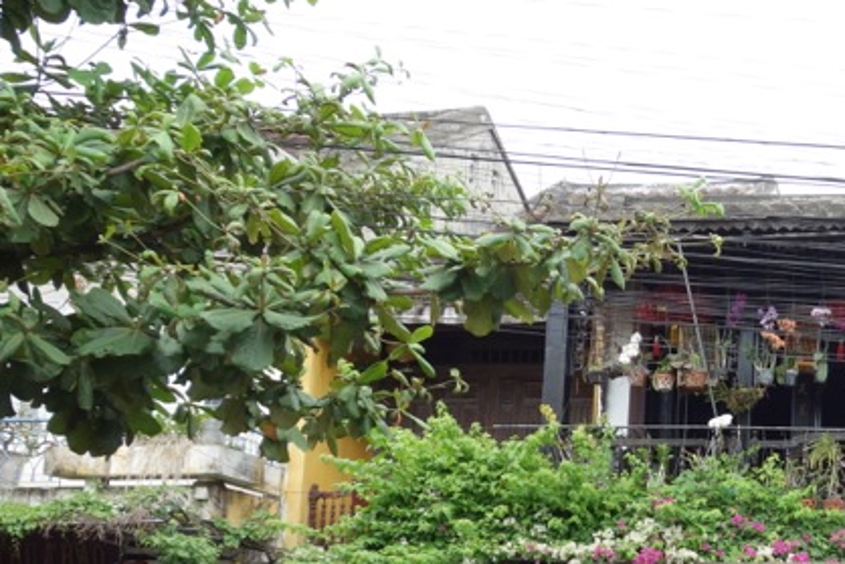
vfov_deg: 19.8
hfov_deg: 26.9
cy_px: 535
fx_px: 1573
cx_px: 993
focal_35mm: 67
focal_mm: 10.4
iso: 125
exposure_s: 1/125
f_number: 3.5
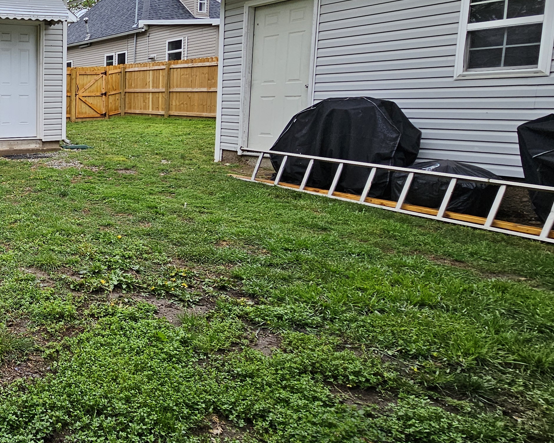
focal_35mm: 27
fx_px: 443
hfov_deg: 49.5
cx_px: -24
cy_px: 170
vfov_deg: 52.7
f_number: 2.2
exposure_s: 1/226
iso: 50
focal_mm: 2.2
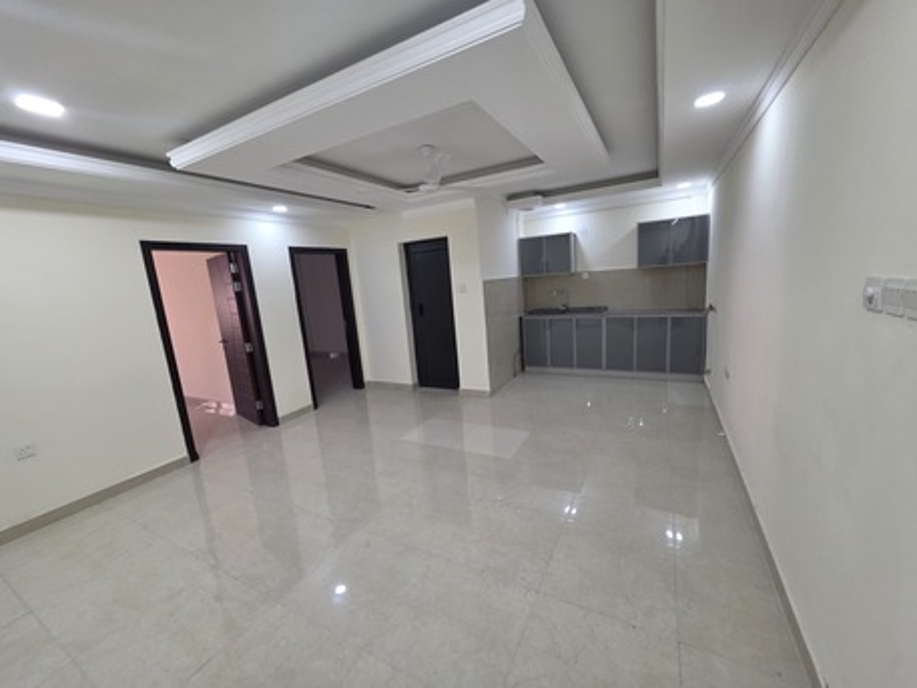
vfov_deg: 89.9
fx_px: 344
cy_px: 344
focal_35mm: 13
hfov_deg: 106.2
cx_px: 458
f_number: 1.9
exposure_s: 1/60
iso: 200
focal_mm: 2.2
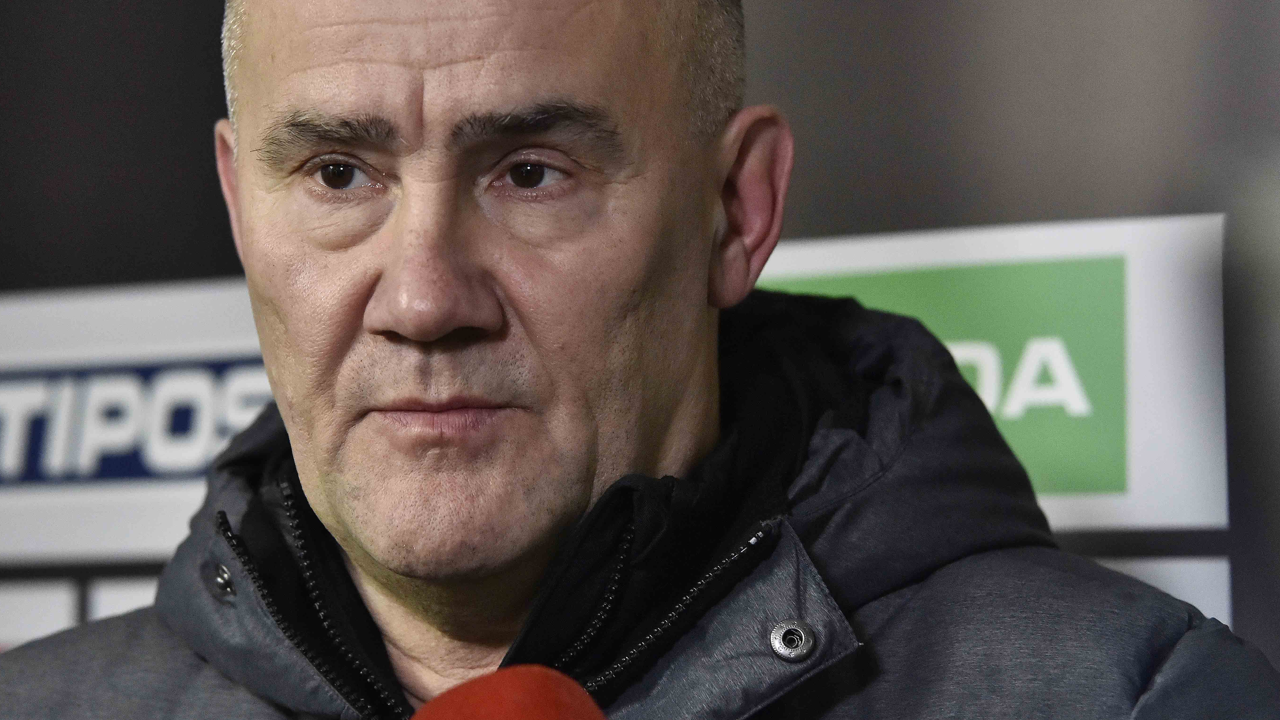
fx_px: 5057
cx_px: 544
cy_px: 227
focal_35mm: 149
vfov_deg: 8.1
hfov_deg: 14.4
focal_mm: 105
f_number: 4
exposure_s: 1/320
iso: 5000
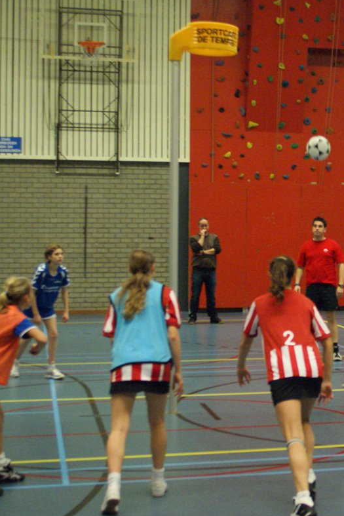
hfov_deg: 20.6
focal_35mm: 64
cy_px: 259
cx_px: 340
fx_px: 917
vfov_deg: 31.4
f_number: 2.8
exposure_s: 1/125
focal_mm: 28
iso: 1600
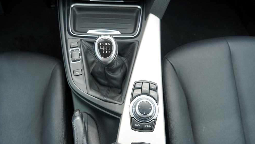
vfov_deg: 44.3
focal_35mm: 26
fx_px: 176
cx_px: 130
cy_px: 61
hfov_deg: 71.9
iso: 100
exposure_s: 1/80
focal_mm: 24
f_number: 4.5
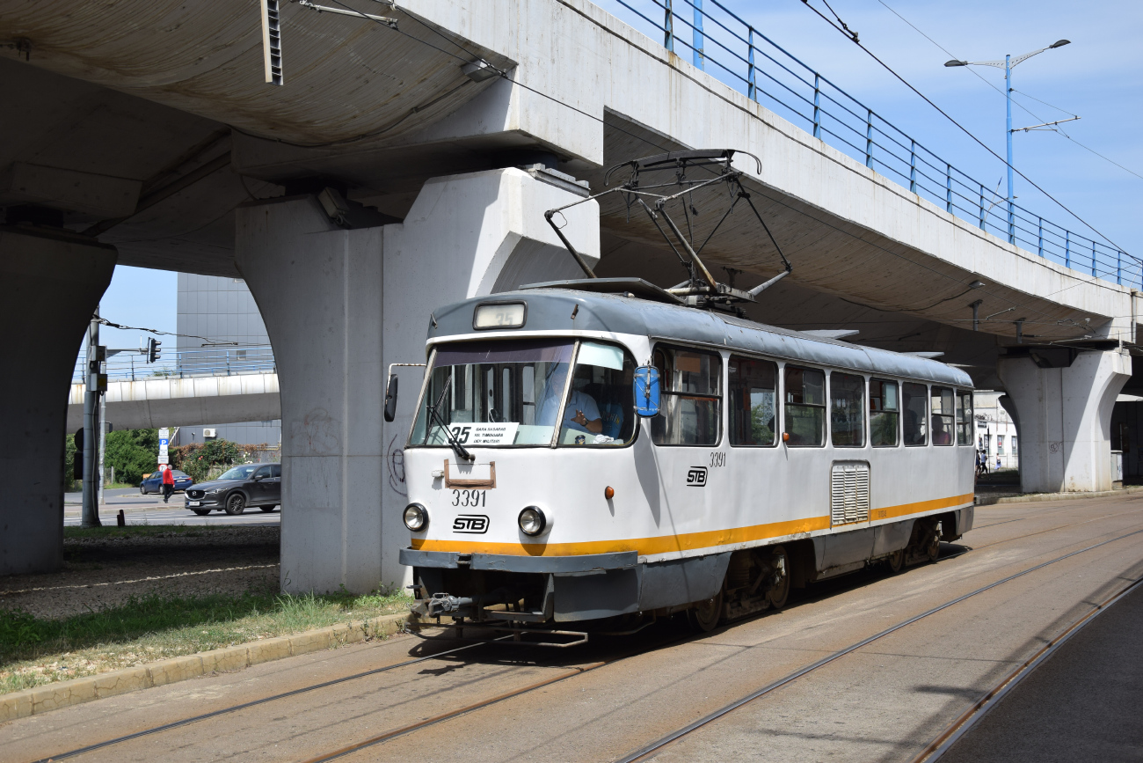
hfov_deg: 46.4
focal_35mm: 42
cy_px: 382
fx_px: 1334
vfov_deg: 31.9
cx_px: 572
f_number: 6.3
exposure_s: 1/800
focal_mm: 28
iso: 200
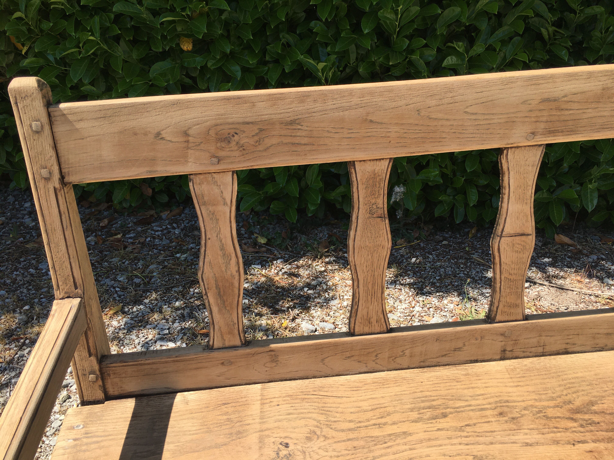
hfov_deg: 61.7
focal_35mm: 29
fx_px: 514
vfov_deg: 48.2
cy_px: 230
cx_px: 307
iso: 25
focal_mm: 4.15
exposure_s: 1/938
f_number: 2.2
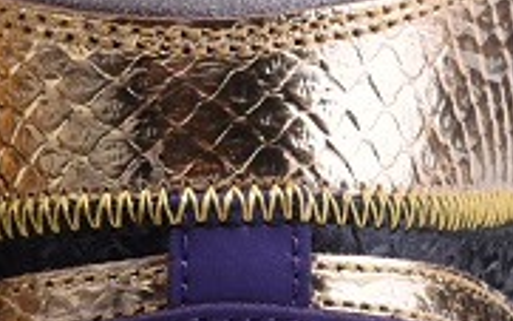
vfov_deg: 3.0
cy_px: 277
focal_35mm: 439
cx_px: -275
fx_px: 6136
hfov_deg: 4.8
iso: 100
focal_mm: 65
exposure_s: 1/125
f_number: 13
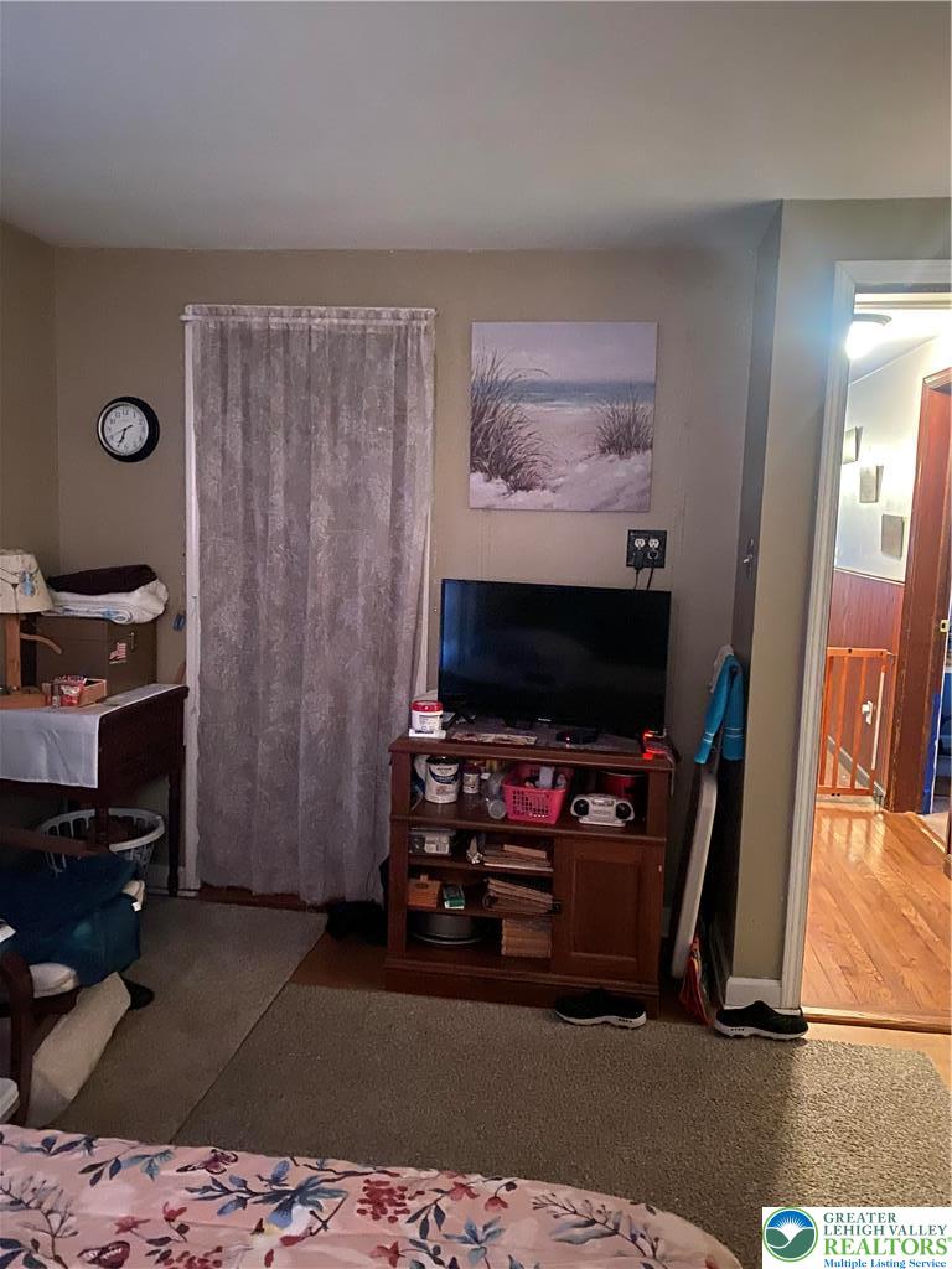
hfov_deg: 53.1
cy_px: 634
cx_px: 476
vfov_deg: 67.3
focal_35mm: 26
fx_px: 953
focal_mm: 4.25
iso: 800
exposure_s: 1/8
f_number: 1.8
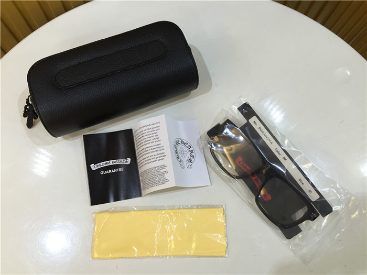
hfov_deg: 61.7
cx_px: 184
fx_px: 307
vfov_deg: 48.2
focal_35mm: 29
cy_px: 138
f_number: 2.2
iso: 125
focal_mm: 4.15
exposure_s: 1/33
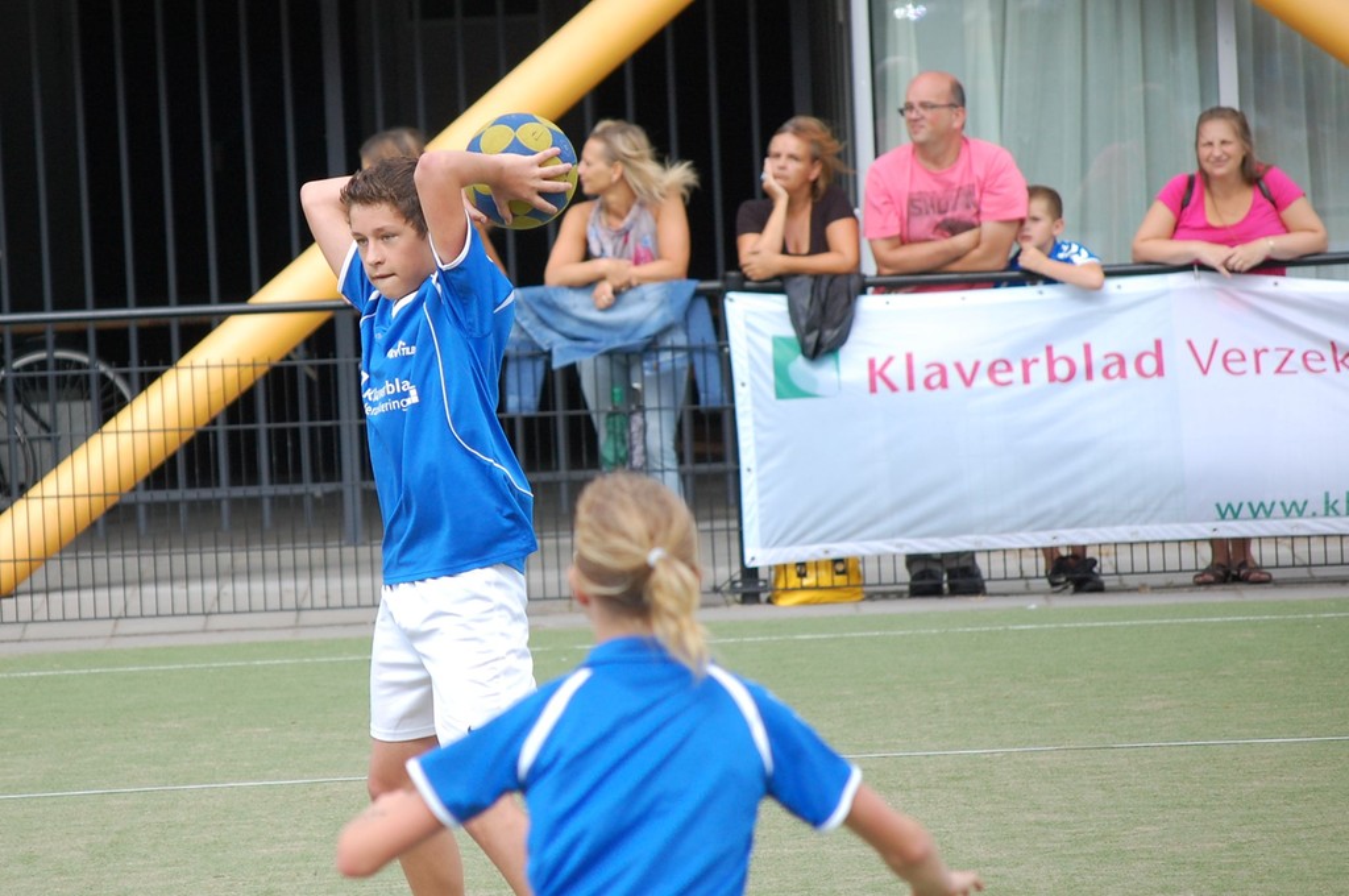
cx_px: 674
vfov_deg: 6.8
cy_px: 448
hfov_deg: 10.2
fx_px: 7578
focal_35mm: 202
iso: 400
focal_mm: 135
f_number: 5
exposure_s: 1/640
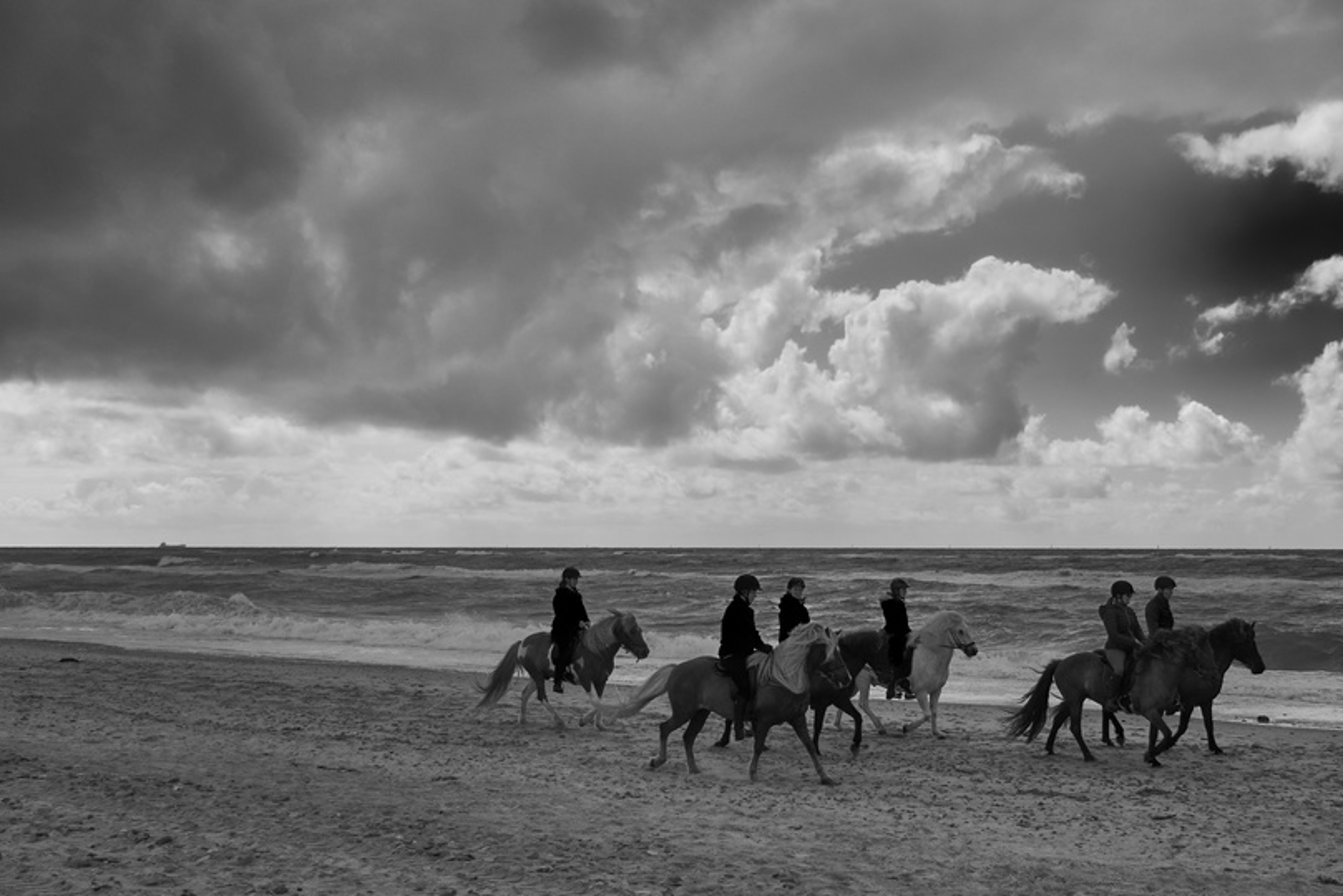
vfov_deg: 36.6
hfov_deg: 52.9
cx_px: 780
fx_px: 1343
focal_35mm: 36
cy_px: 577
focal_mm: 18
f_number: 10
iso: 200
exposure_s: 1/200
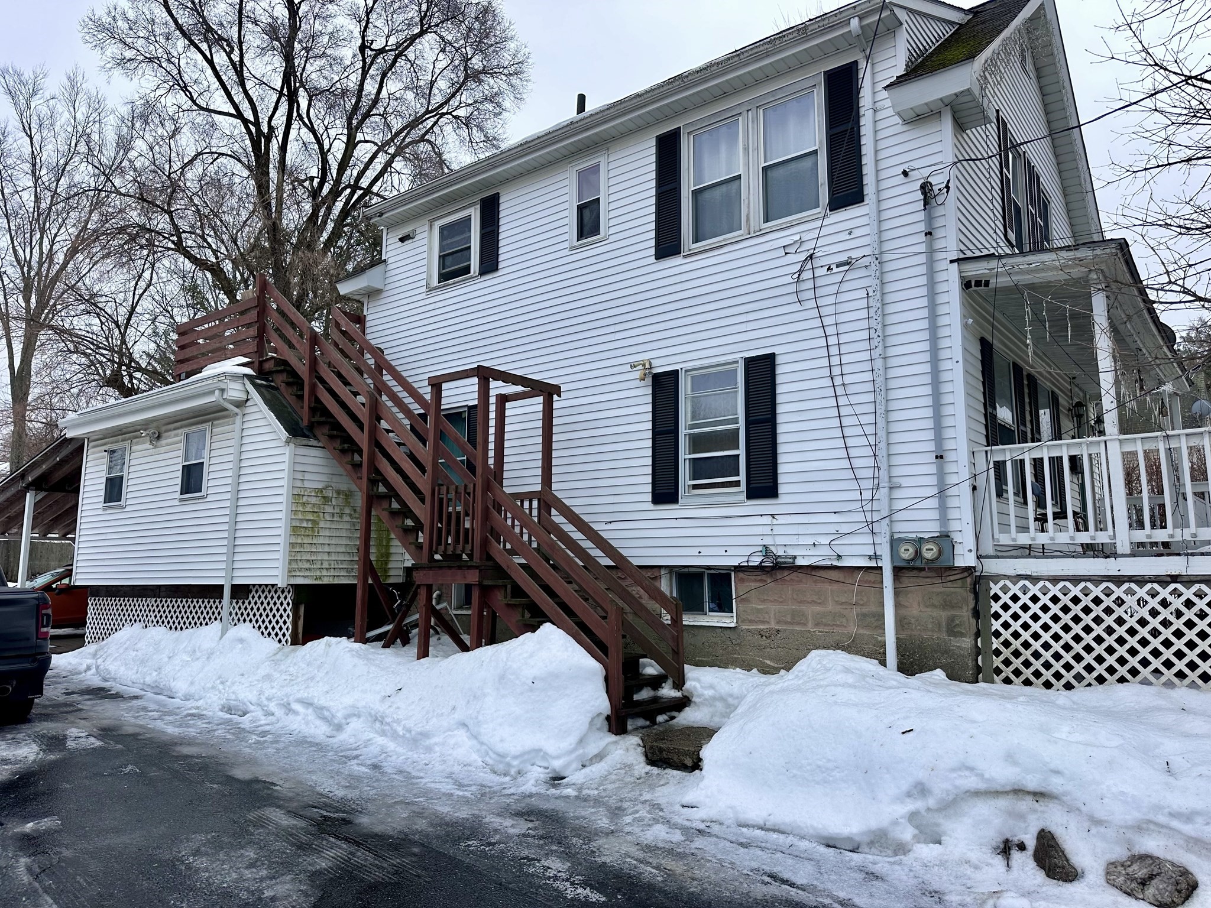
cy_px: 454
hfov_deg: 71.6
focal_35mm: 24
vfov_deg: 56.8
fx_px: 840
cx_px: 606
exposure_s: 1/1692
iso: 80
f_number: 1.78
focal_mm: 6.86
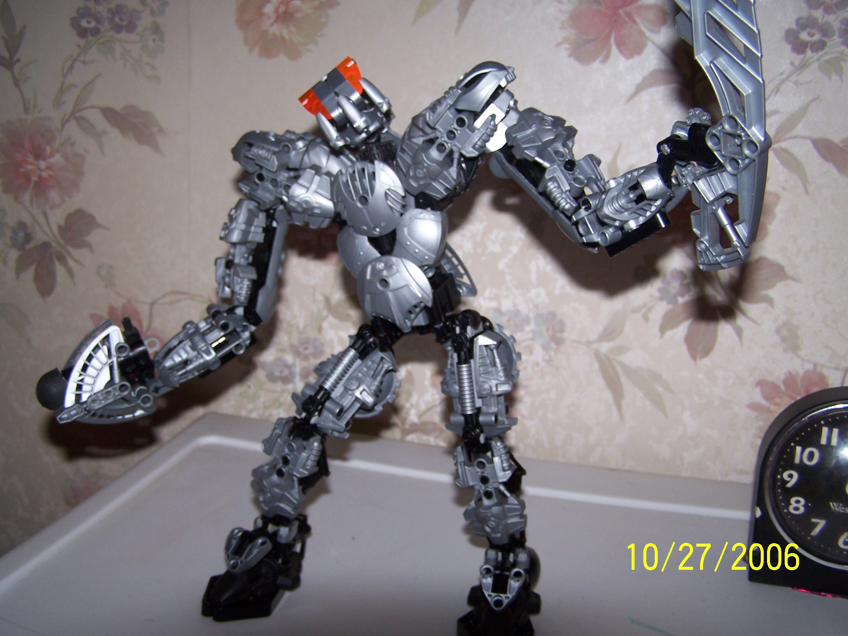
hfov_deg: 49.0
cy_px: 318
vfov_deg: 37.7
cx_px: 424
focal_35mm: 38
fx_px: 931
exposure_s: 1/60
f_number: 2.8
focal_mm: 6.3
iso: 80
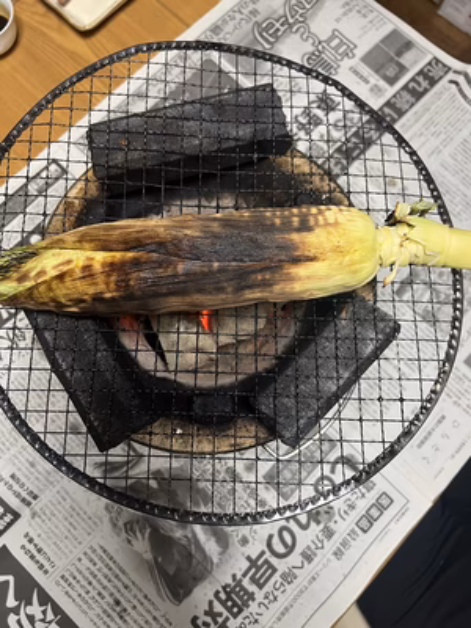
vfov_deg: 67.3
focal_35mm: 26
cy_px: 314
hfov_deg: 53.1
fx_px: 472
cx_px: 236
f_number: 1.5
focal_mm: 5.7
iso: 160
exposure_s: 1/60
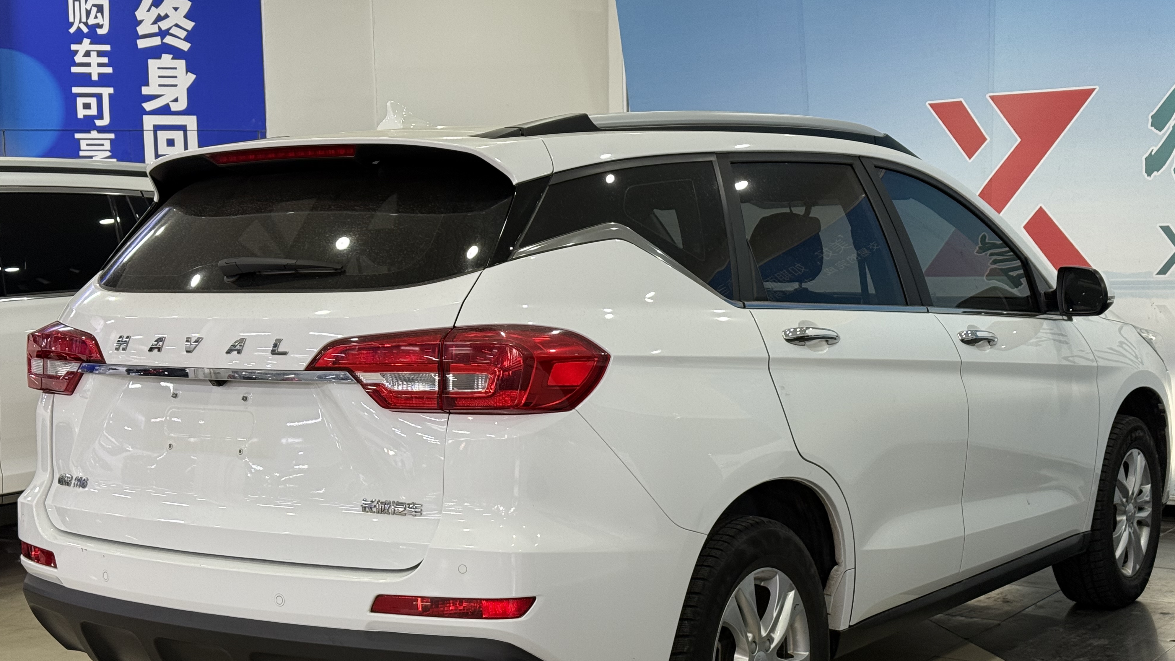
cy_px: 386
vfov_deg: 22.6
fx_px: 1651
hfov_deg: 39.2
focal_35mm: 53
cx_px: 588
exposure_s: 1/50
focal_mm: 6.76
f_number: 1.78
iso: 80
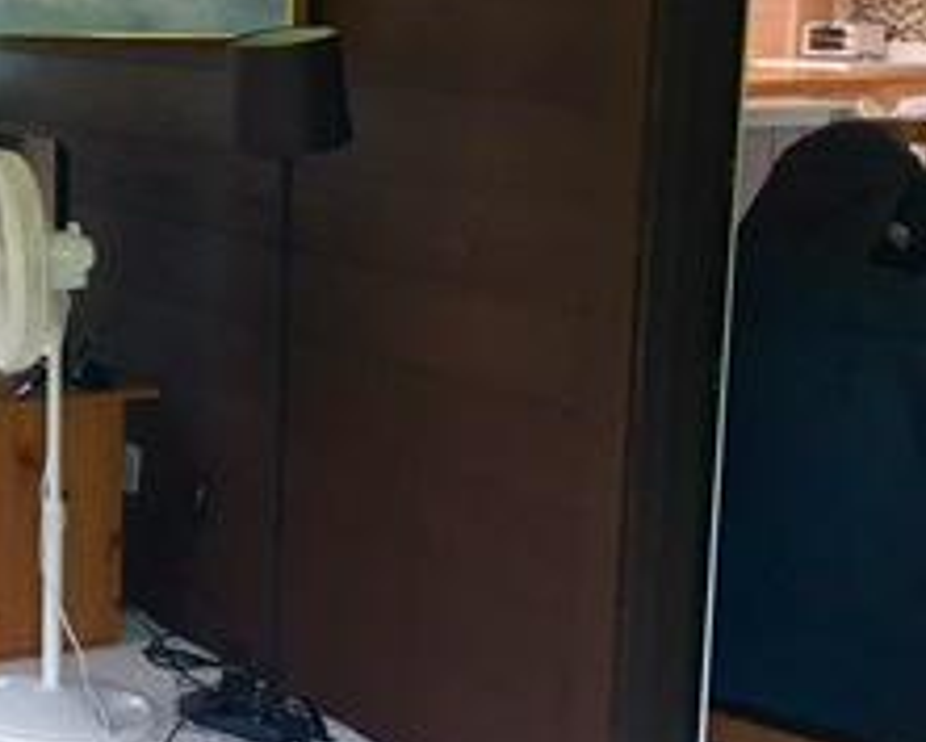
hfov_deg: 20.8
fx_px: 2248
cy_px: 289
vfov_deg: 18.7
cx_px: -344
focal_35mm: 82
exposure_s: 1/30
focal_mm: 4.15
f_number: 2.2
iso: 25
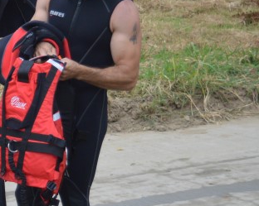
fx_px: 1118
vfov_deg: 10.6
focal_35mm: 146
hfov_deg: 12.4
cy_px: 81
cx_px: -151
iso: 400
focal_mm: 28
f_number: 4.2
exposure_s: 1/640
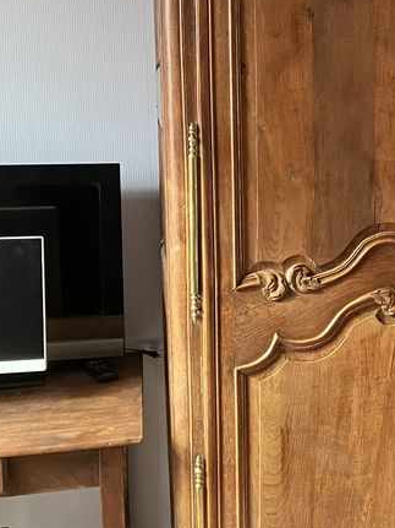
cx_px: 440
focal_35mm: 65
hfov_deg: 21.4
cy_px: 185
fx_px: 989
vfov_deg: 29.7
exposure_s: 1/60
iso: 320
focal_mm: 3.99
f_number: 1.8
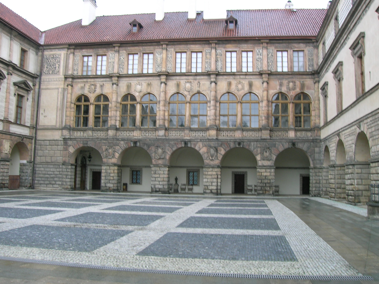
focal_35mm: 34
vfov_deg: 41.7
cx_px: 190
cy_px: 142
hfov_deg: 54.0
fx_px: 372
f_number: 4.9
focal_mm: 5.7
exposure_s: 1/37.1
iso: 50
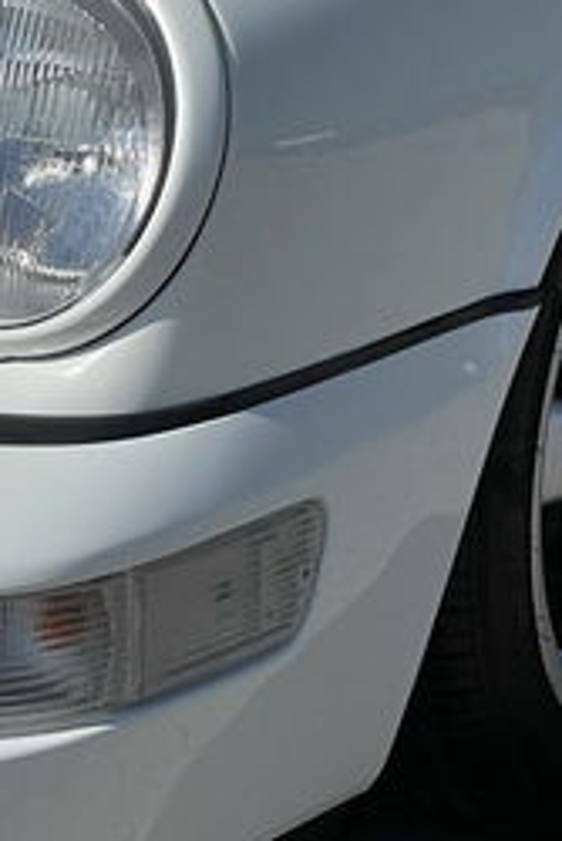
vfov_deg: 12.4
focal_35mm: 166
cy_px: 360
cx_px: 54
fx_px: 3881
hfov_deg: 8.3
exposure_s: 1/4785
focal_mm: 6
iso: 25
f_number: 2
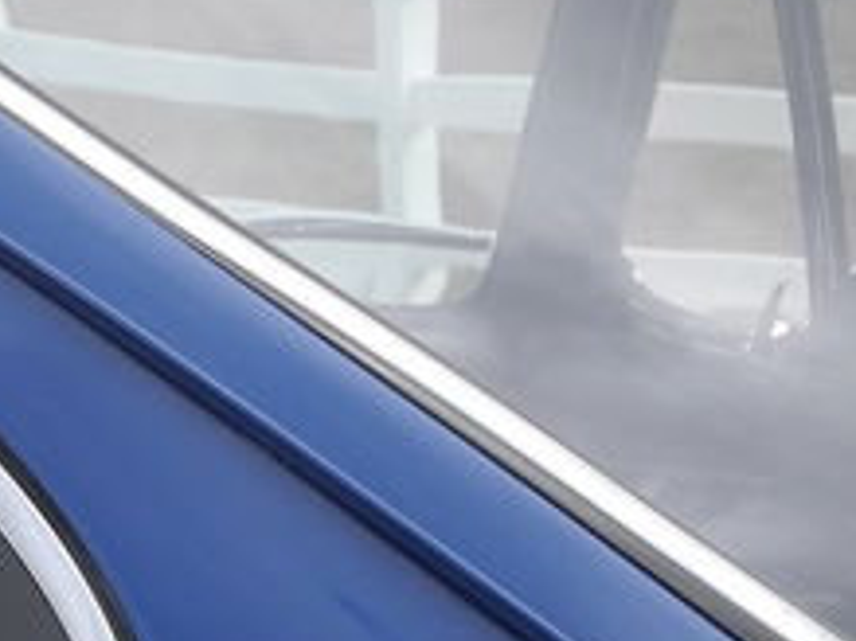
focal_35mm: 267
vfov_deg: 5.6
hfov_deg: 7.3
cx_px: -285
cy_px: 539
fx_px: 6599
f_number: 4
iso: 100
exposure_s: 1/262
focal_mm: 16.3
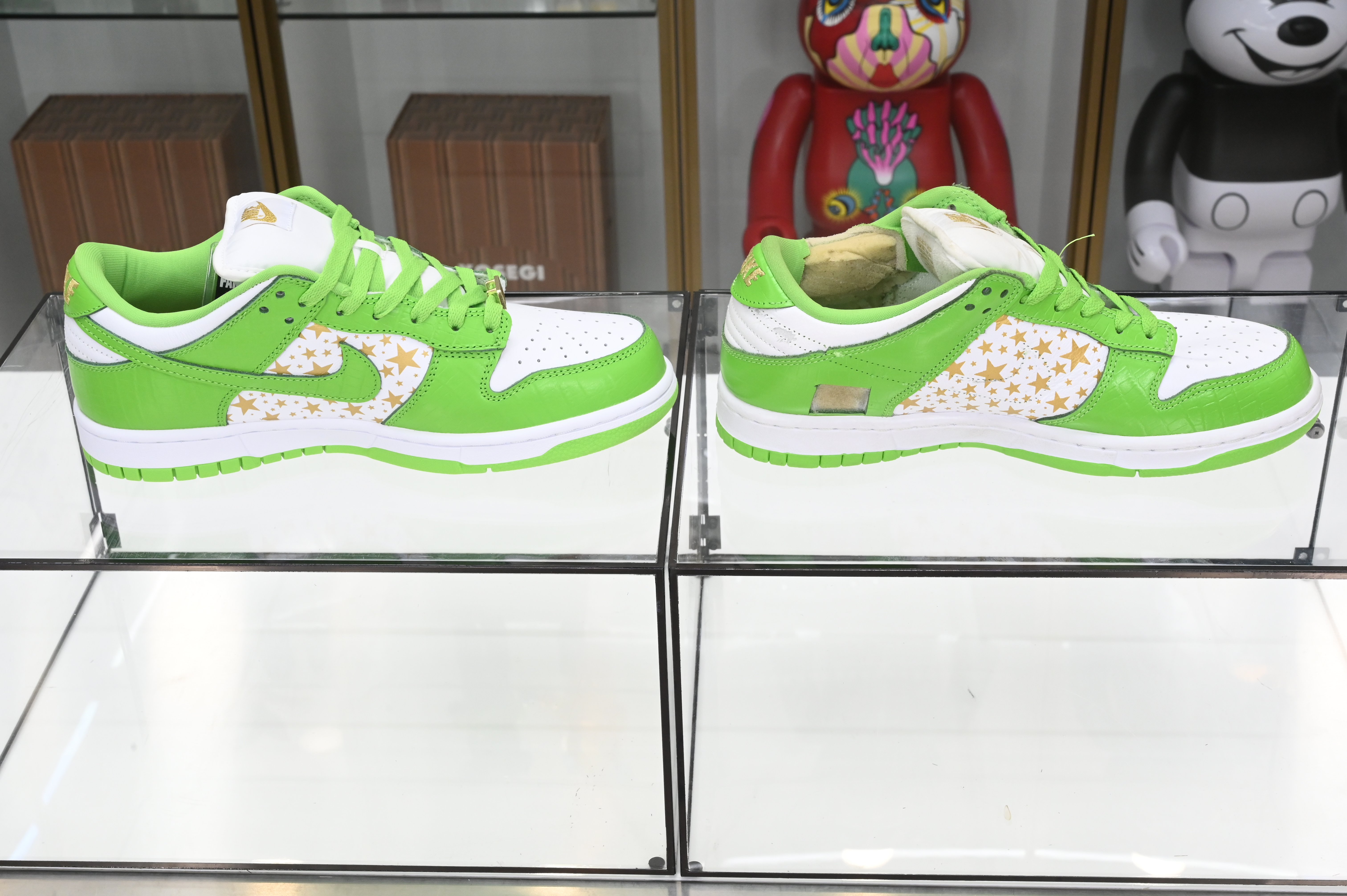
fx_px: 1870
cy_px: 448
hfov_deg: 39.6
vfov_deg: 27.0
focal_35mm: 50
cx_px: 674
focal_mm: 50
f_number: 14
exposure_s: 1/60
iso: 2000
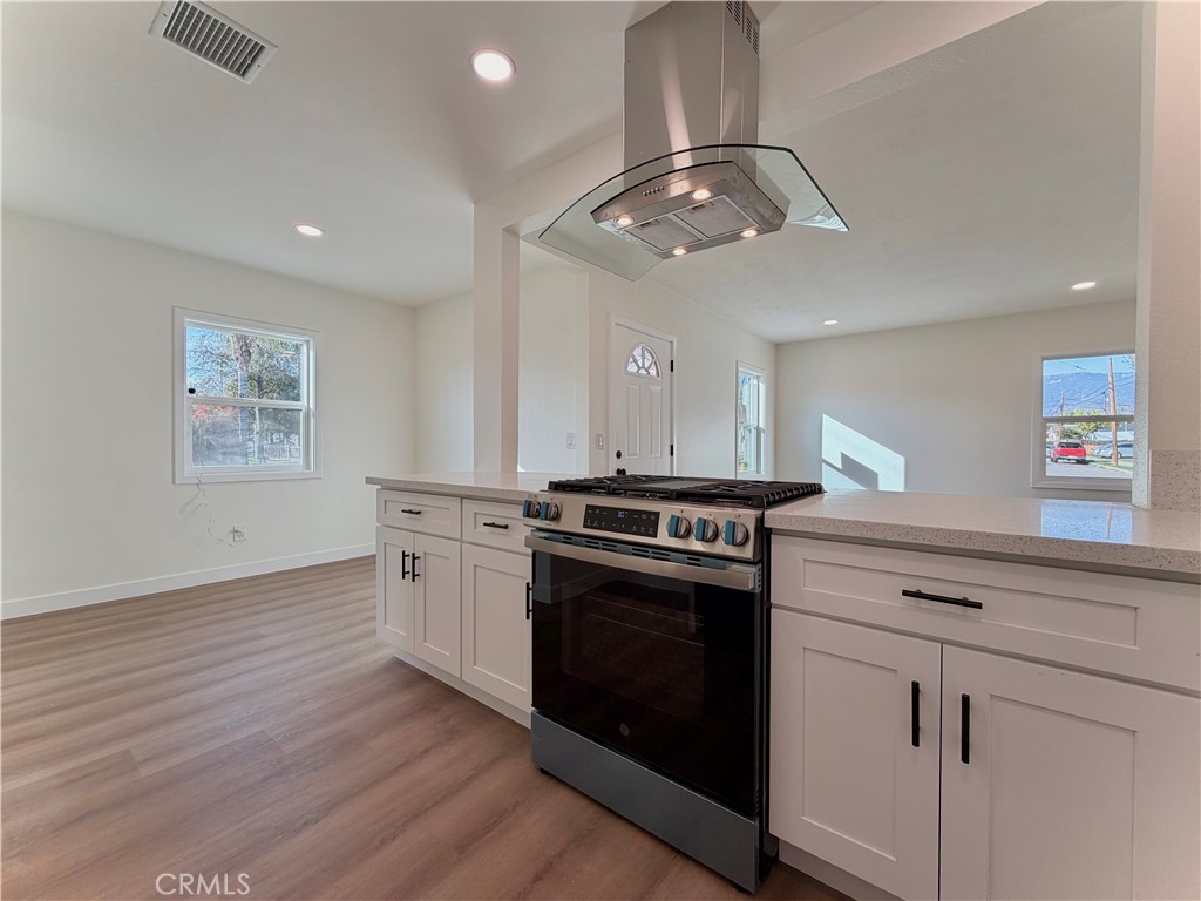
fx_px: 486
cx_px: 600
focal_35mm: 14
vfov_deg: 85.7
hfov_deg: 102.1
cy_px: 450
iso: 50
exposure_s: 1/121
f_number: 2.2
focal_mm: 2.22
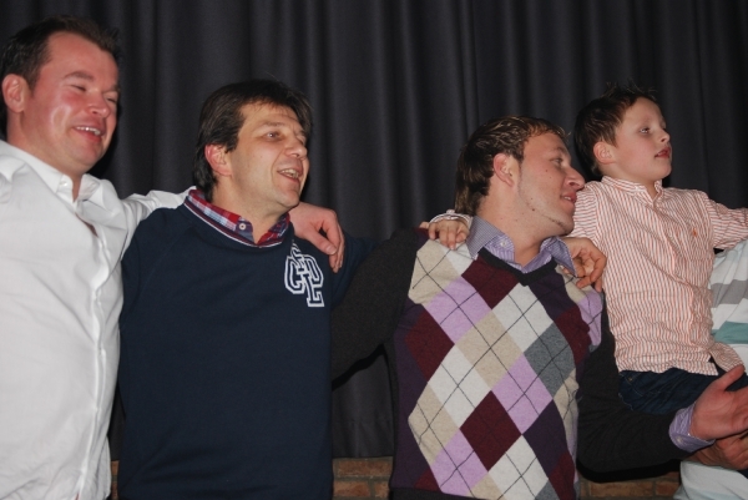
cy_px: 250
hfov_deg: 24.6
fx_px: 1715
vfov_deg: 16.6
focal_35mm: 82
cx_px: 374
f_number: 4
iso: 200
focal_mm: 55
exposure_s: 1/60
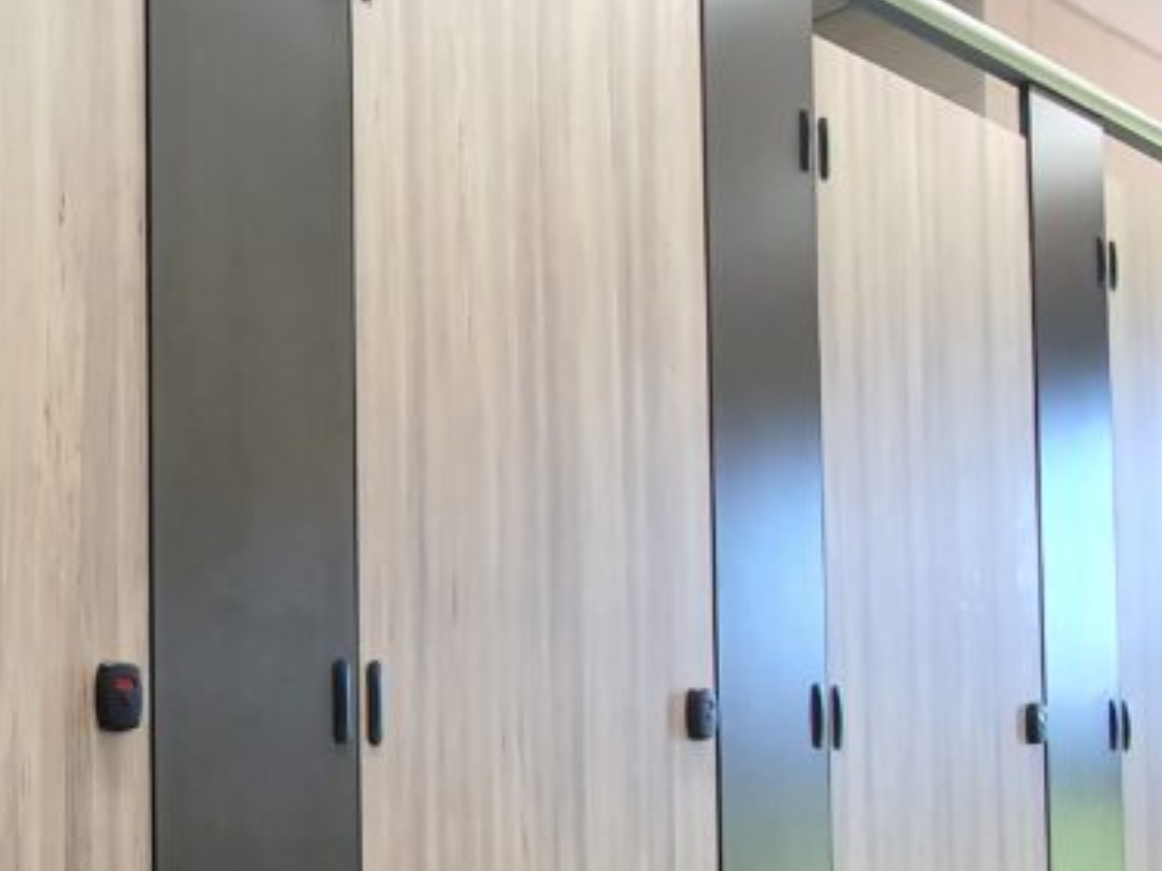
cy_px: 738
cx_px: -249
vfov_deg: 36.8
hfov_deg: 37.3
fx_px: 1242
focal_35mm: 37
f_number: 2.2
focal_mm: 1.8
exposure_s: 1/50
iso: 160
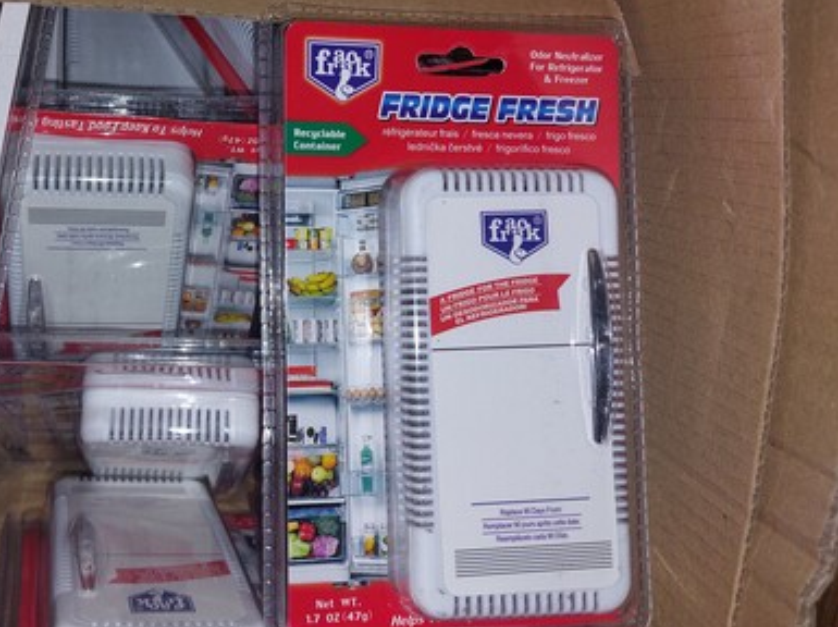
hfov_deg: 45.8
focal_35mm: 39
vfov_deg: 36.7
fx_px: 943
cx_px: 187
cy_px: 259
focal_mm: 5.23
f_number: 1.8
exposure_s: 1/100
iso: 64
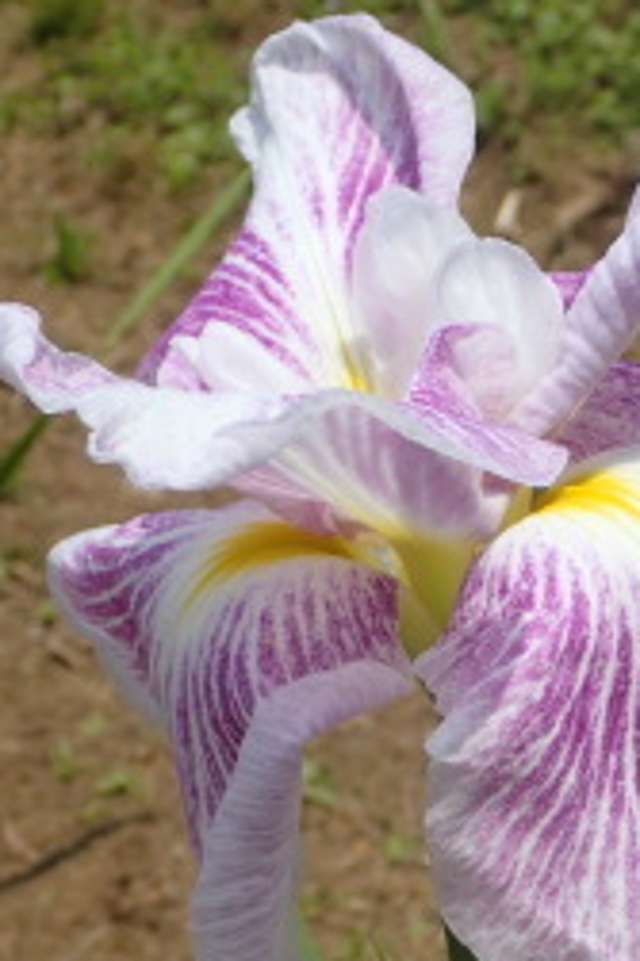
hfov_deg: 14.1
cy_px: 588
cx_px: 676
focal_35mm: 95
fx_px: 2537
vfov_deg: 21.4
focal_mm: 7.86
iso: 100
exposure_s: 1/1000
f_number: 4
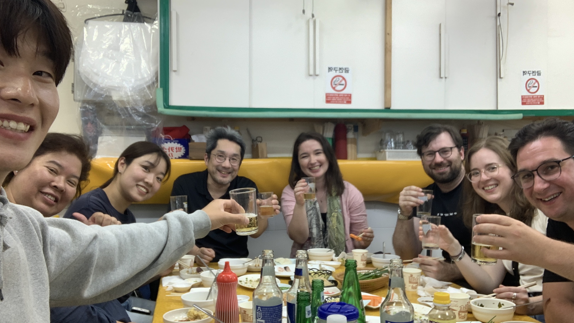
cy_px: 169
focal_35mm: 35
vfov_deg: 33.7
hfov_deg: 56.6
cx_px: 287
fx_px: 533
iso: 64
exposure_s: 1/60
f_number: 2.2
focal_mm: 2.87
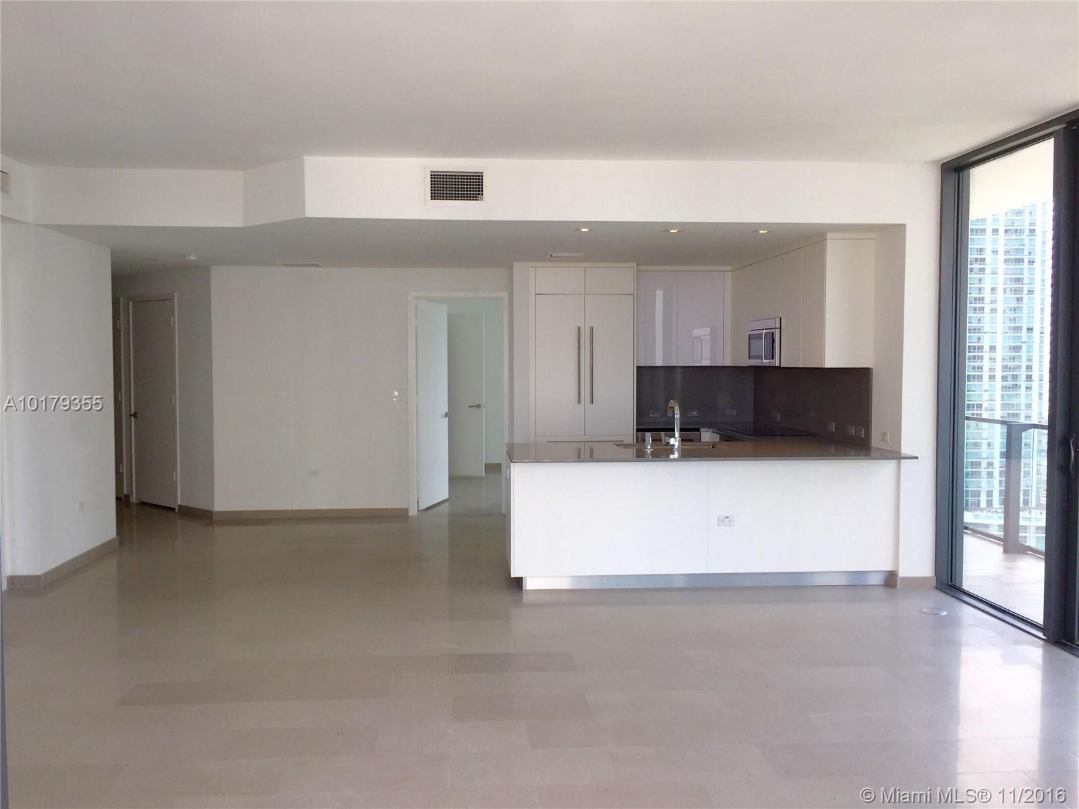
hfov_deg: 61.7
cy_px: 404
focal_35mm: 29
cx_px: 540
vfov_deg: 48.2
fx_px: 904
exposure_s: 1/230
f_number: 2.2
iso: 32
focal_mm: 4.15
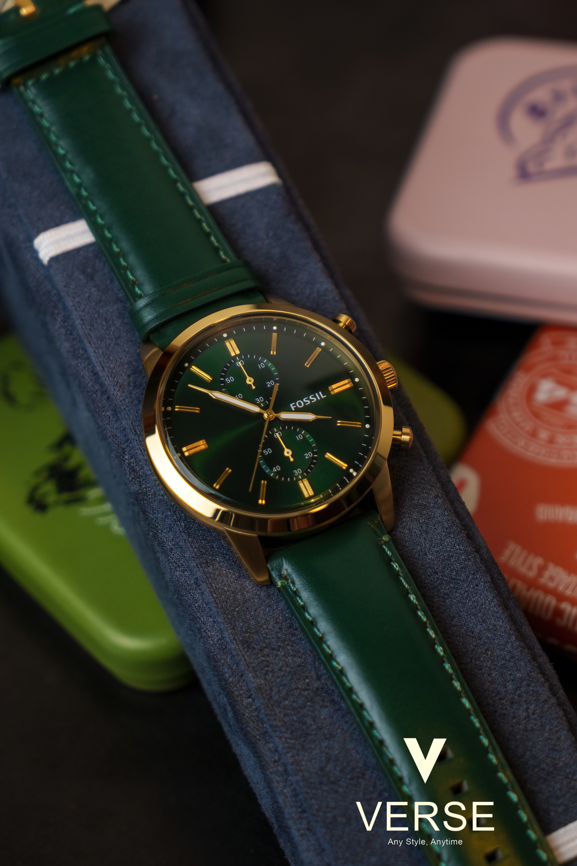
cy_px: 433
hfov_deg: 13.0
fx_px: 2524
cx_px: 288
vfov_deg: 19.5
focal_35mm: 105
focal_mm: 70
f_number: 4
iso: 160
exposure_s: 1/60
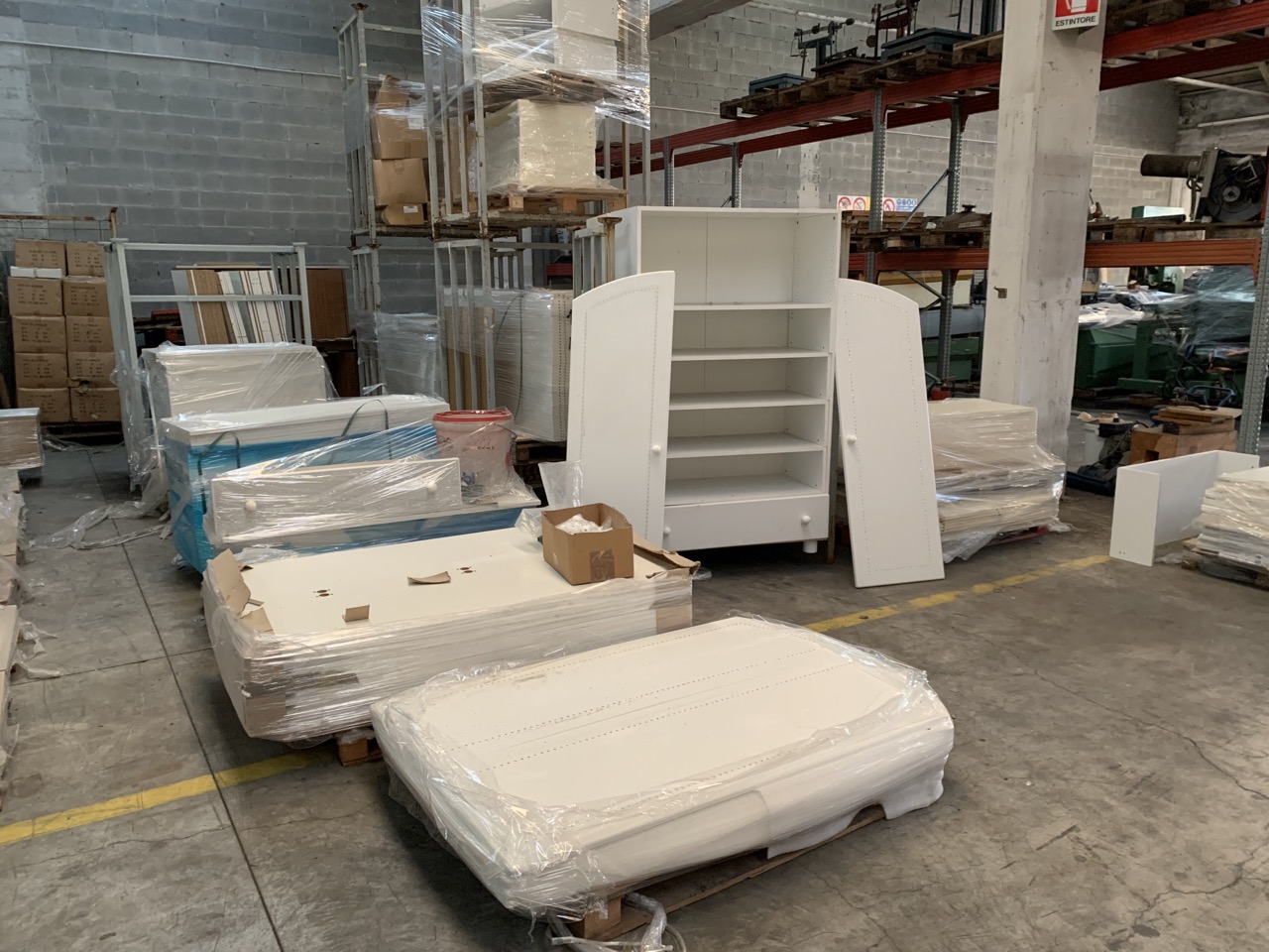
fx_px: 953
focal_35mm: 26
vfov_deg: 53.1
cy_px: 476
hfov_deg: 67.3
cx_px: 634
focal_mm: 4.25
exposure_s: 1/44
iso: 400
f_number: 1.8
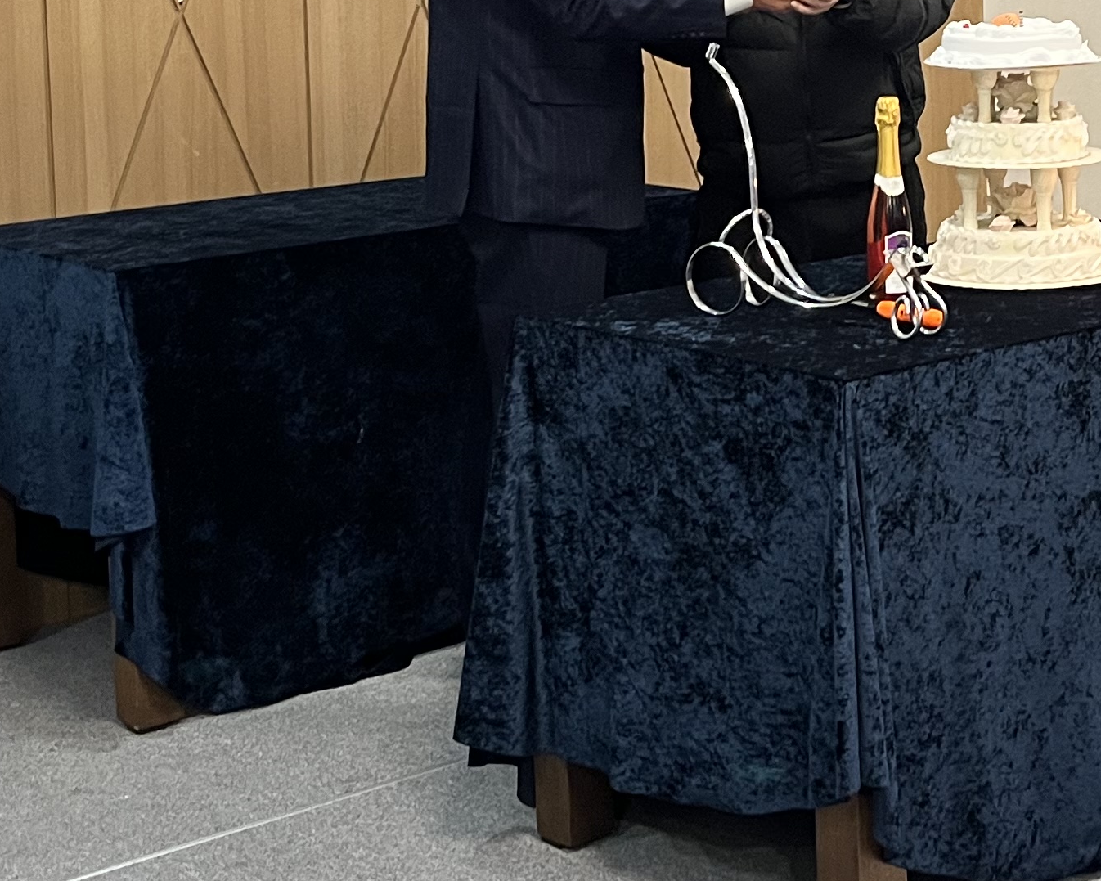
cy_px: 86
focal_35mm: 76
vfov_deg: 19.8
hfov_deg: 24.6
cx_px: 892
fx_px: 2477
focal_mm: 5.1
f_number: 1.6
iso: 250
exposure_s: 1/60
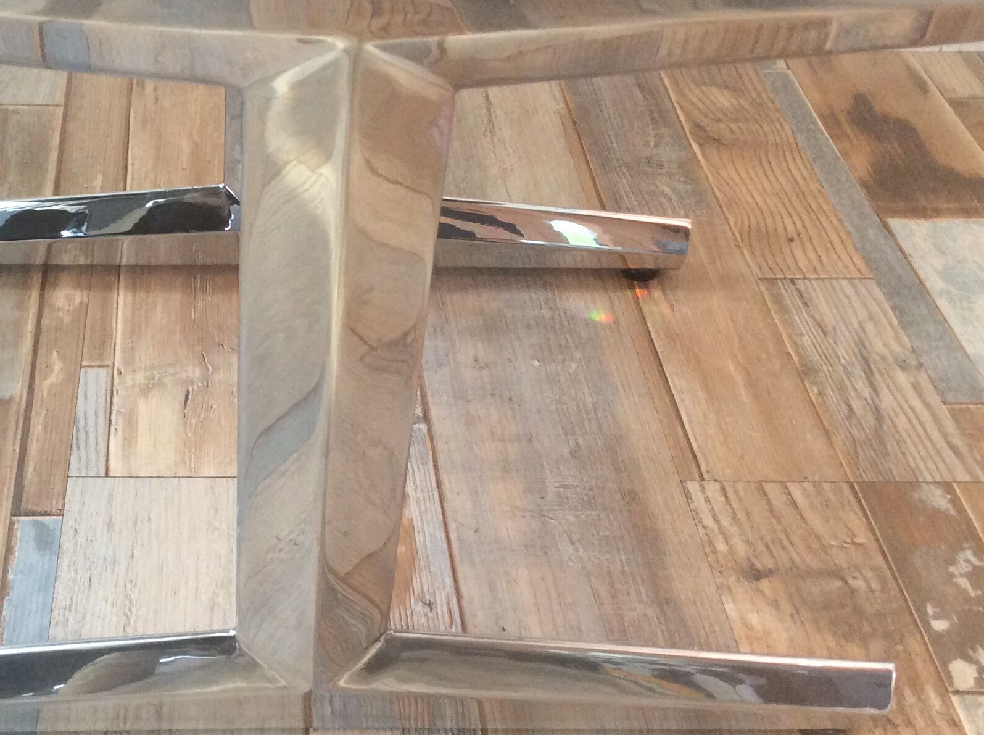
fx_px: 1476
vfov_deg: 28.0
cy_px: 359
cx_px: 253
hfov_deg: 36.1
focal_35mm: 52
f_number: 2.4
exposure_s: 1/25
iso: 100
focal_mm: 3.3
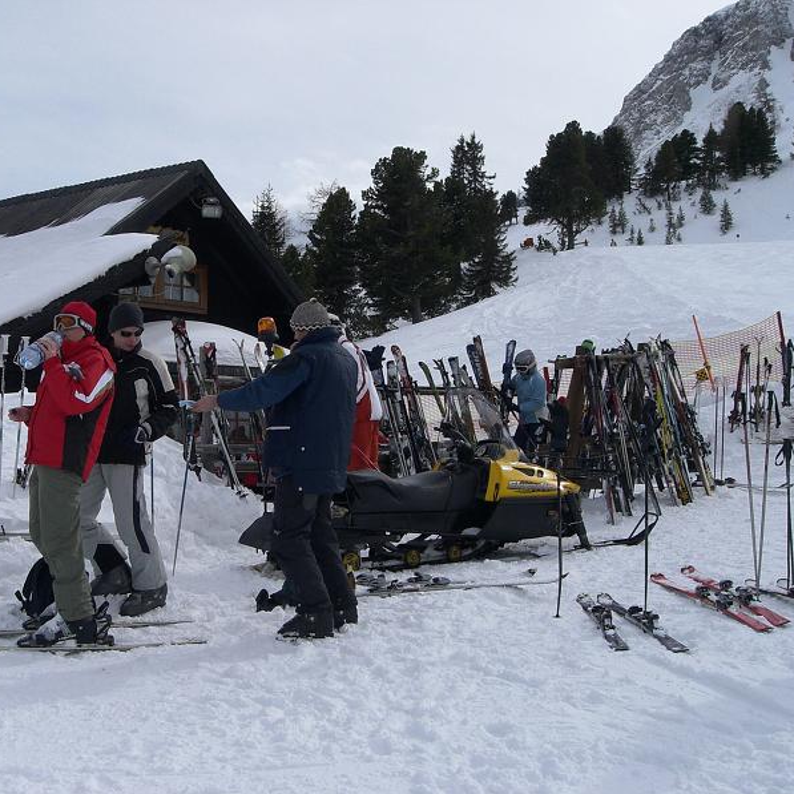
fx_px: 1168
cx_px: 283
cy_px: 396
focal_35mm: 45
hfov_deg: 37.3
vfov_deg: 37.6
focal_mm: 6.3
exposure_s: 1/1600
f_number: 4.4
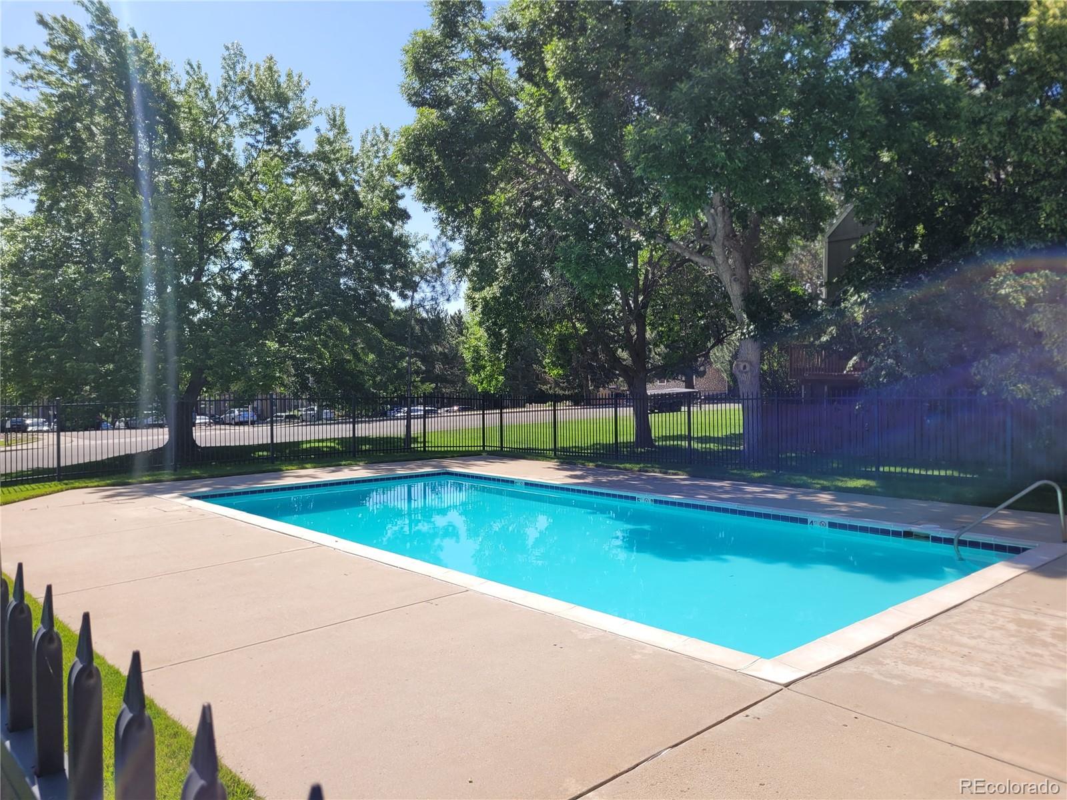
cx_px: 534
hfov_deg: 67.3
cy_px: 400
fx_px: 801
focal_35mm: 26
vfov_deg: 53.1
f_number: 1.8
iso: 40
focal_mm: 5.4
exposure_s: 1/1819
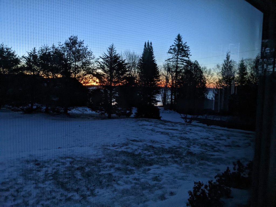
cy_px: 104
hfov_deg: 65.3
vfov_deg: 51.4
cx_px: 138
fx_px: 215
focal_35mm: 27
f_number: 1.8
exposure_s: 1/20
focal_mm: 4.44
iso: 679
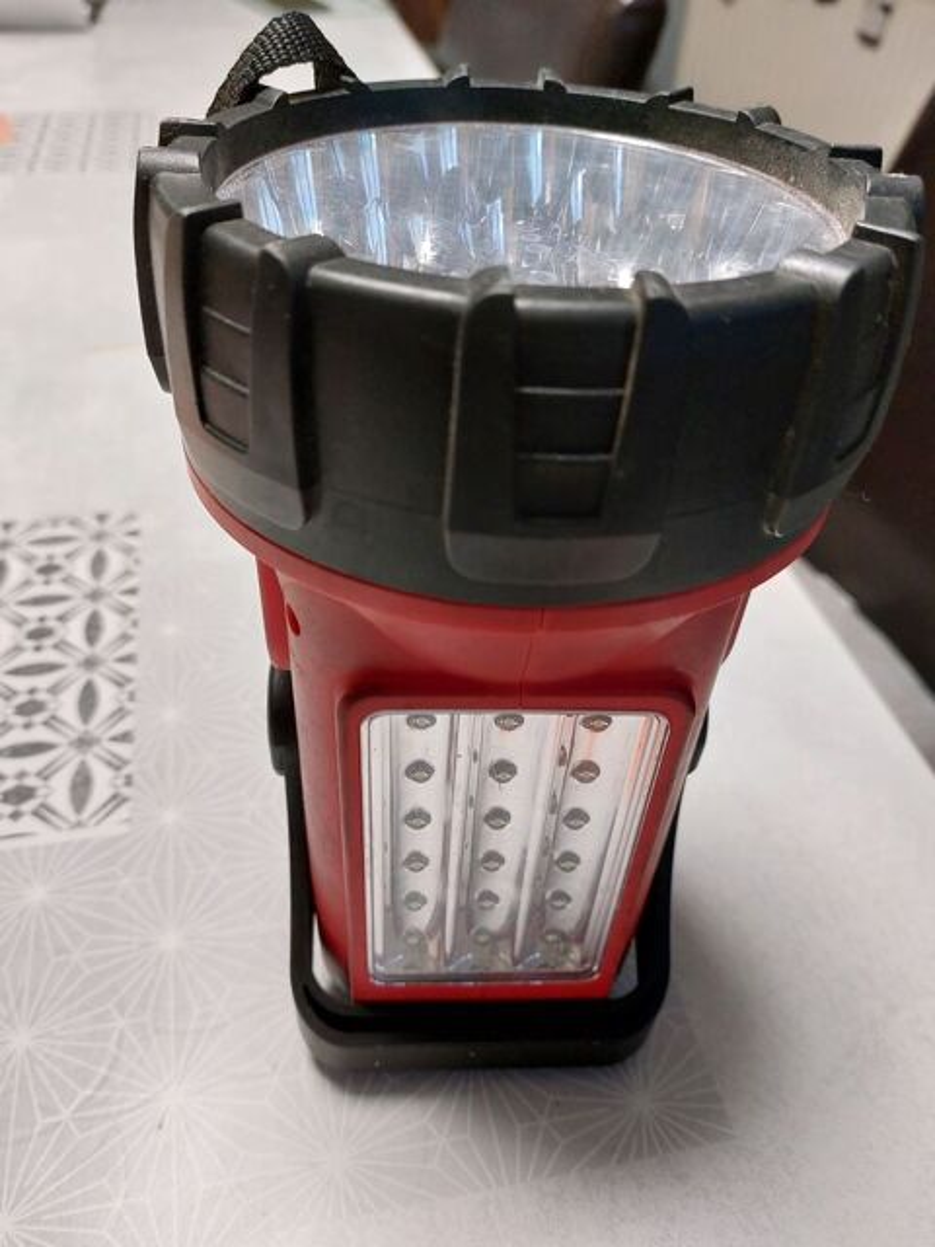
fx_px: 900
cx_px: 468
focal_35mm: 25
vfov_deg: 69.4
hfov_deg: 54.9
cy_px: 624
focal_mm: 5.23
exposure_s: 1/60
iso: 160
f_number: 1.8
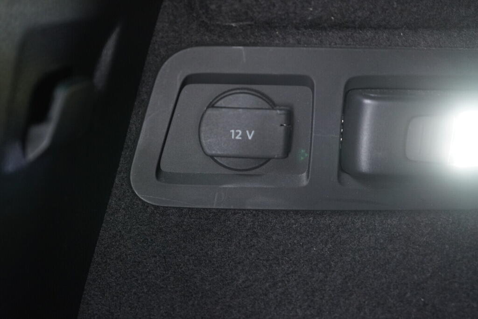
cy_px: 160
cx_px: 239
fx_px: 478
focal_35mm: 36
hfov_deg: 53.1
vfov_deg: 36.9
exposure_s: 1/40
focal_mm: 24
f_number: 2.8
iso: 1600
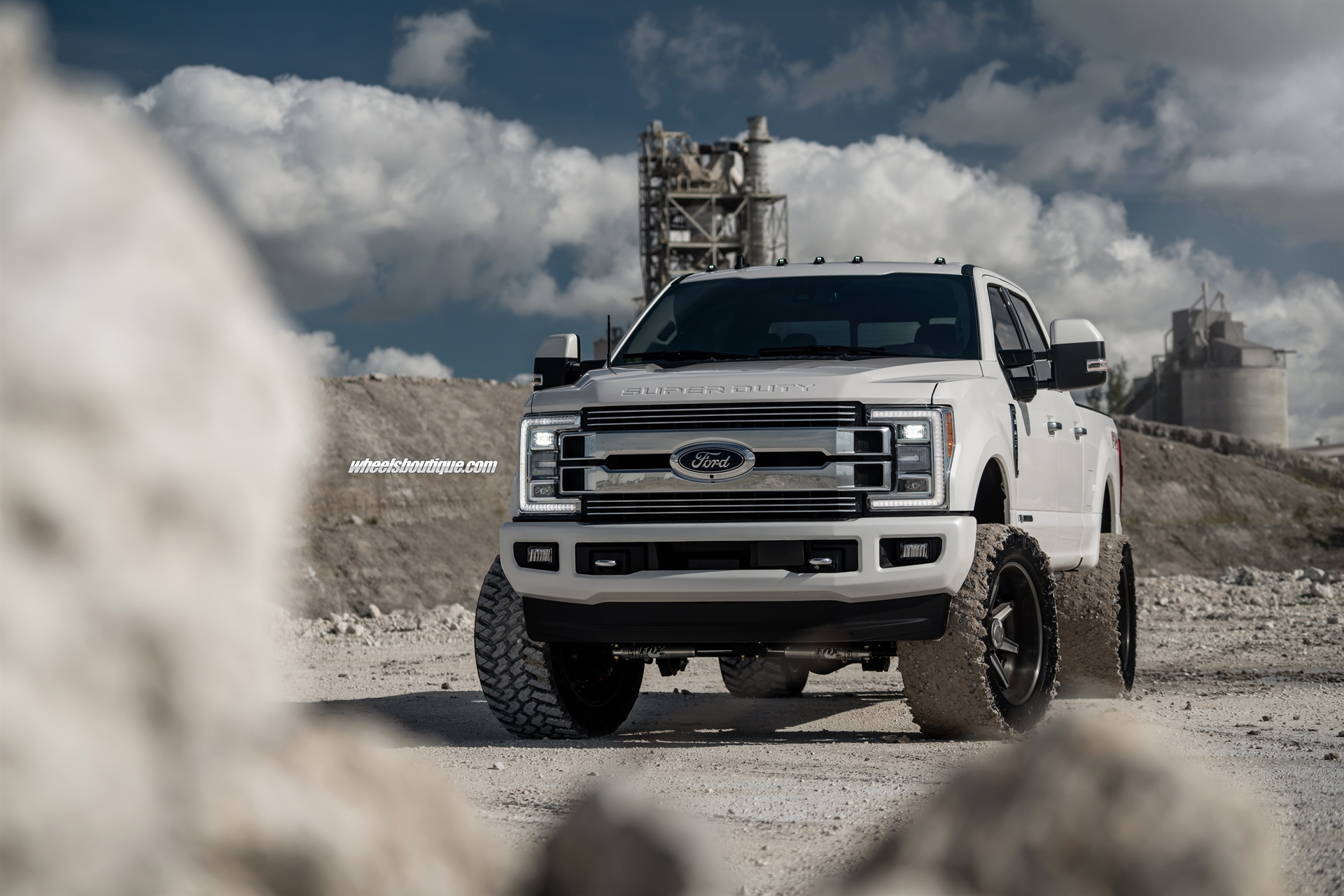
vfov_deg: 16.9
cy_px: 448
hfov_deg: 25.1
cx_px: 672
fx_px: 3024
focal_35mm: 81
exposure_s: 1/640
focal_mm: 81
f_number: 4.5
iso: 100
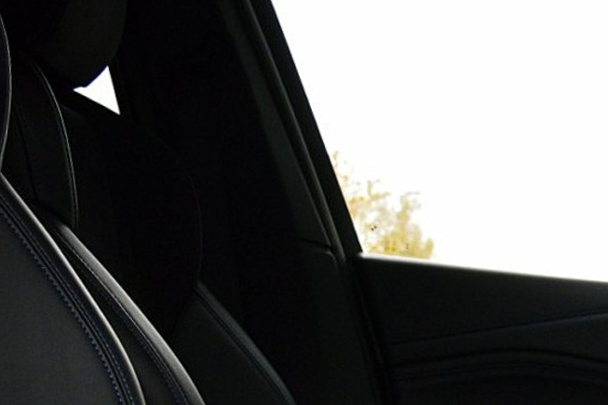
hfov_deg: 18.5
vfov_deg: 12.9
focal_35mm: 101
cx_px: 829
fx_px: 1713
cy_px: 586
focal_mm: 23
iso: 800
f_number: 5.6
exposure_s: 1/60
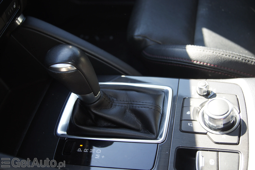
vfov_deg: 31.9
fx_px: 297
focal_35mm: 42
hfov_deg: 46.4
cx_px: 128
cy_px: 85
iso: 160
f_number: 4.5
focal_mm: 28
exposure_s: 1/60
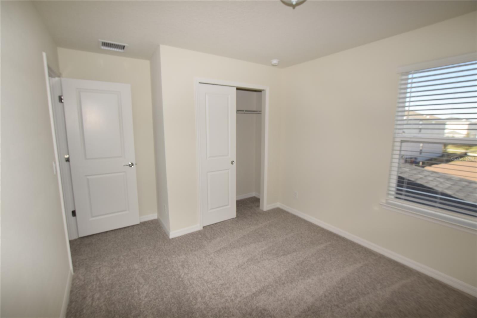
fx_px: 199
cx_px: 238
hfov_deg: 100.4
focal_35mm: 15
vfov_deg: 77.3
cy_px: 159
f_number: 8
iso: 100
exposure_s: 1/60
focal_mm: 10
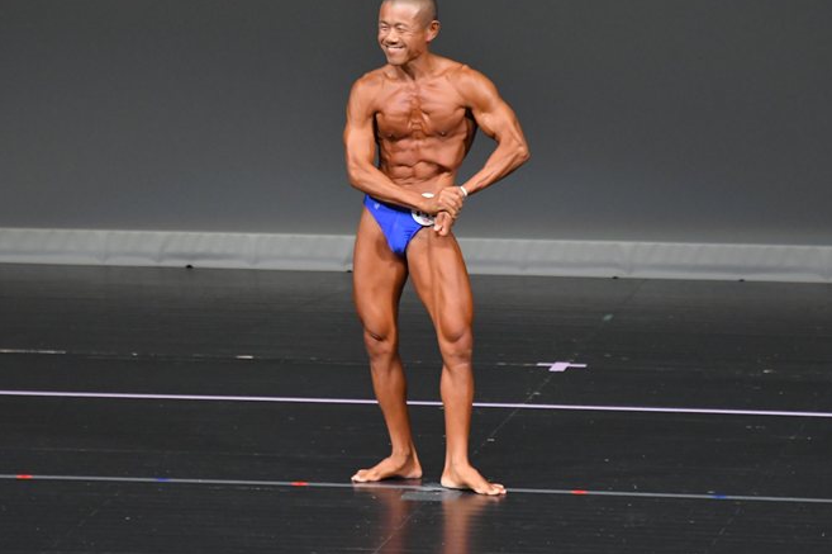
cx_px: 406
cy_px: 255
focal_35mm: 407
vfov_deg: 3.4
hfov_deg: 5.1
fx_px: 9399
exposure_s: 1/400
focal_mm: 230
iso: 4000
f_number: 5.6
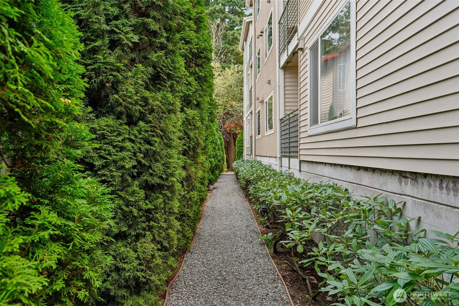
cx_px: 230
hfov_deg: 65.5
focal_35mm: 28
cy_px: 153
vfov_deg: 46.4
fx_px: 357
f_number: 8
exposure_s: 1/60
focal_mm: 28
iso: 400
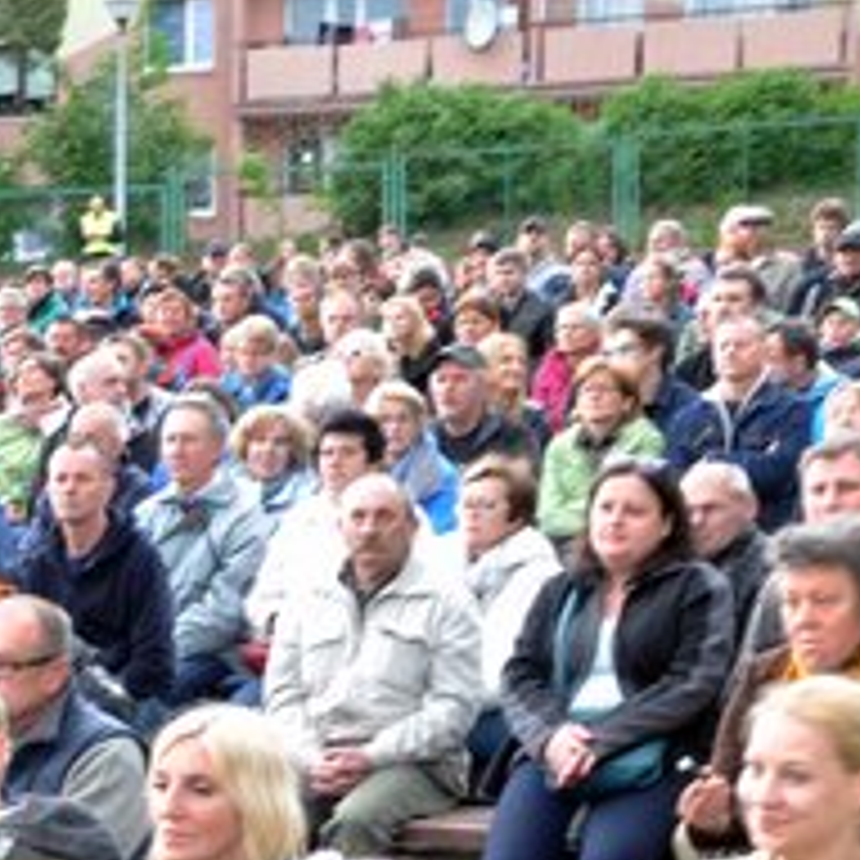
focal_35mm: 125
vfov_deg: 13.6
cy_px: 932
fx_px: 3526
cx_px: -198
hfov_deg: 13.5
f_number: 11
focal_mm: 29
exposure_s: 1/20
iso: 640
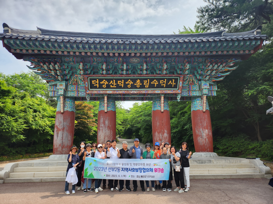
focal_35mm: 24
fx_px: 189
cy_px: 102
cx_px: 136
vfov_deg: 56.8
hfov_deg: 71.6
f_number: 1.8
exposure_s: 1/1501
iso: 50
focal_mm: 5
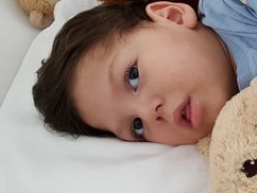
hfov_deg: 32.8
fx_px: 409
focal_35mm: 55
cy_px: 88
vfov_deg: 26.6
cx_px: 241
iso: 160
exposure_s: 1/25
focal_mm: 4.2
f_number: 1.7
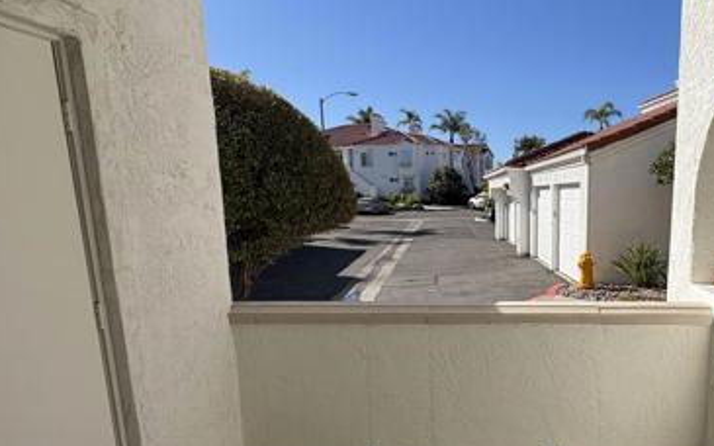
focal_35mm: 26
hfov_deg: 66.7
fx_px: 506
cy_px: 282
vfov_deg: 47.1
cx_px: 522
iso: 50
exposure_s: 1/2584
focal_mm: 2.22
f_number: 2.2
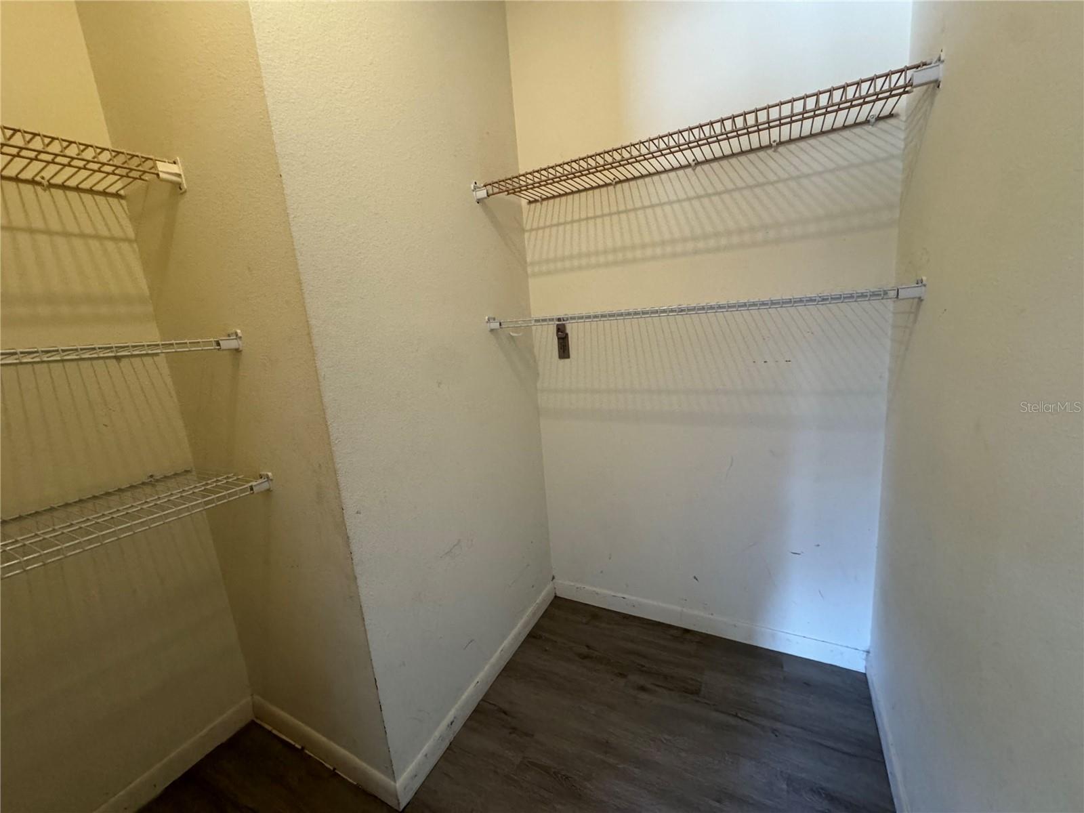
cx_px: 542
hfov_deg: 102.1
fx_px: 438
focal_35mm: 14
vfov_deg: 85.7
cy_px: 406
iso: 320
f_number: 2.2
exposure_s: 1/60
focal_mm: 2.22
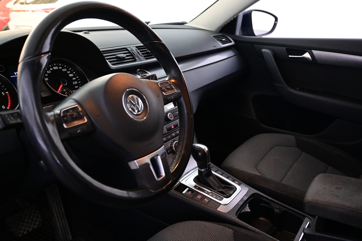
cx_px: 196
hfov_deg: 56.3
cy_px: 128
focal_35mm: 34
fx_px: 338
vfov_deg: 39.3
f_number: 3.8
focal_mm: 19
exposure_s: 1/30
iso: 2000
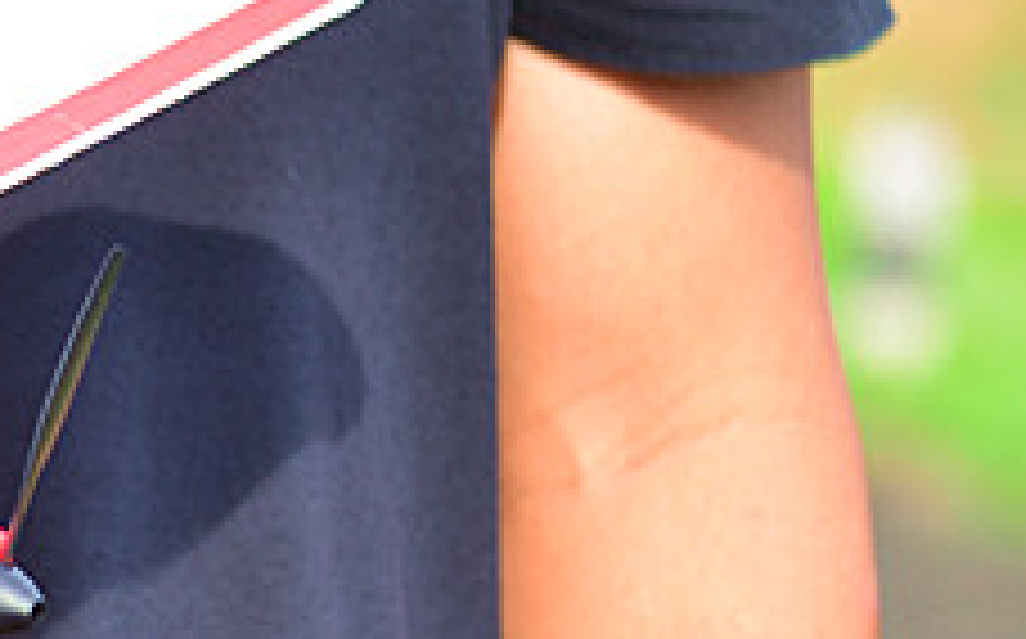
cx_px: -526
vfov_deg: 2.9
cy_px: 479
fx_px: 12732
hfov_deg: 4.6
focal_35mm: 456
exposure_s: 1/160
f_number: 5
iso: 100
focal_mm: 85
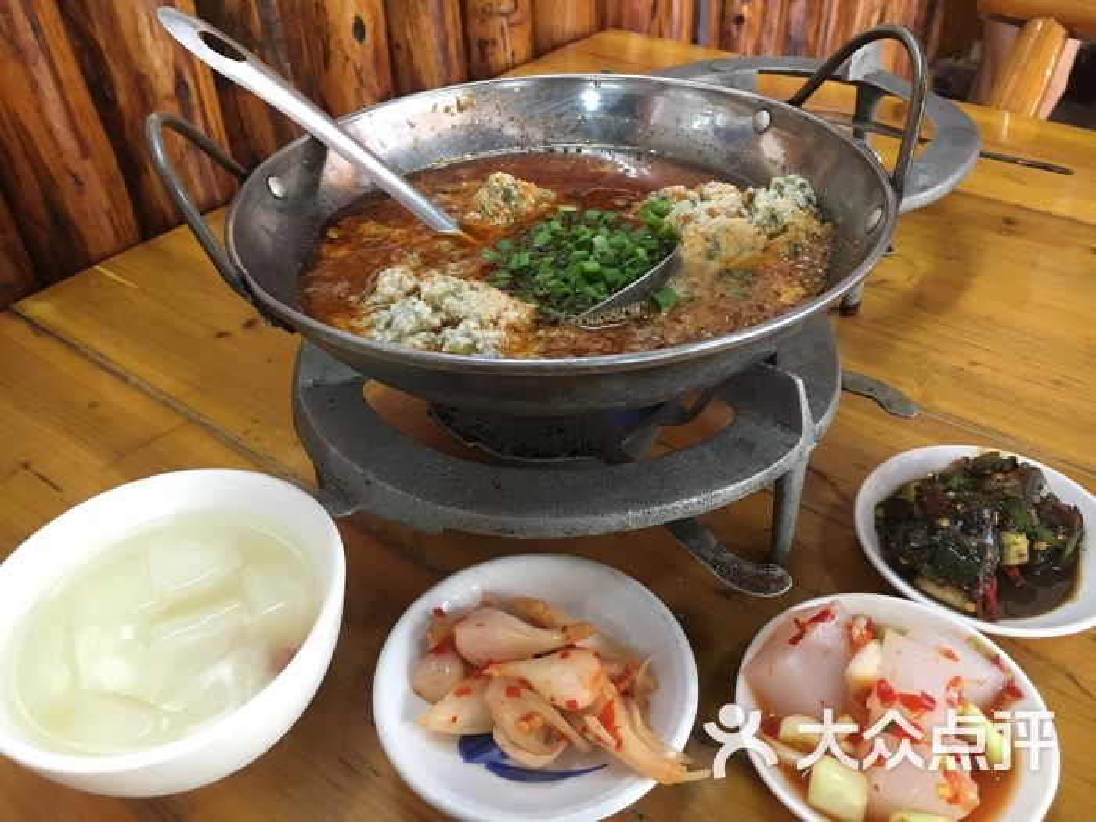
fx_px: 918
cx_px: 548
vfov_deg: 48.2
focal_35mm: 29
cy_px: 411
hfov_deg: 61.7
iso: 200
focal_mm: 4.15
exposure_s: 1/25
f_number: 2.2
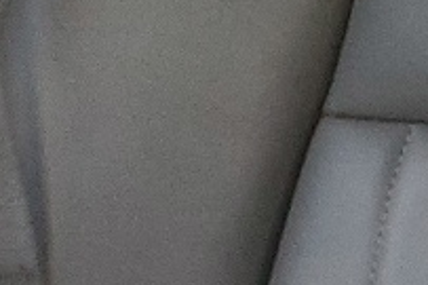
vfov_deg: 6.4
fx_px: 2530
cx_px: 1569
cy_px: -23
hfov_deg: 7.5
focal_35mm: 213
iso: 104
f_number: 1.5
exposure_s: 1/60.2
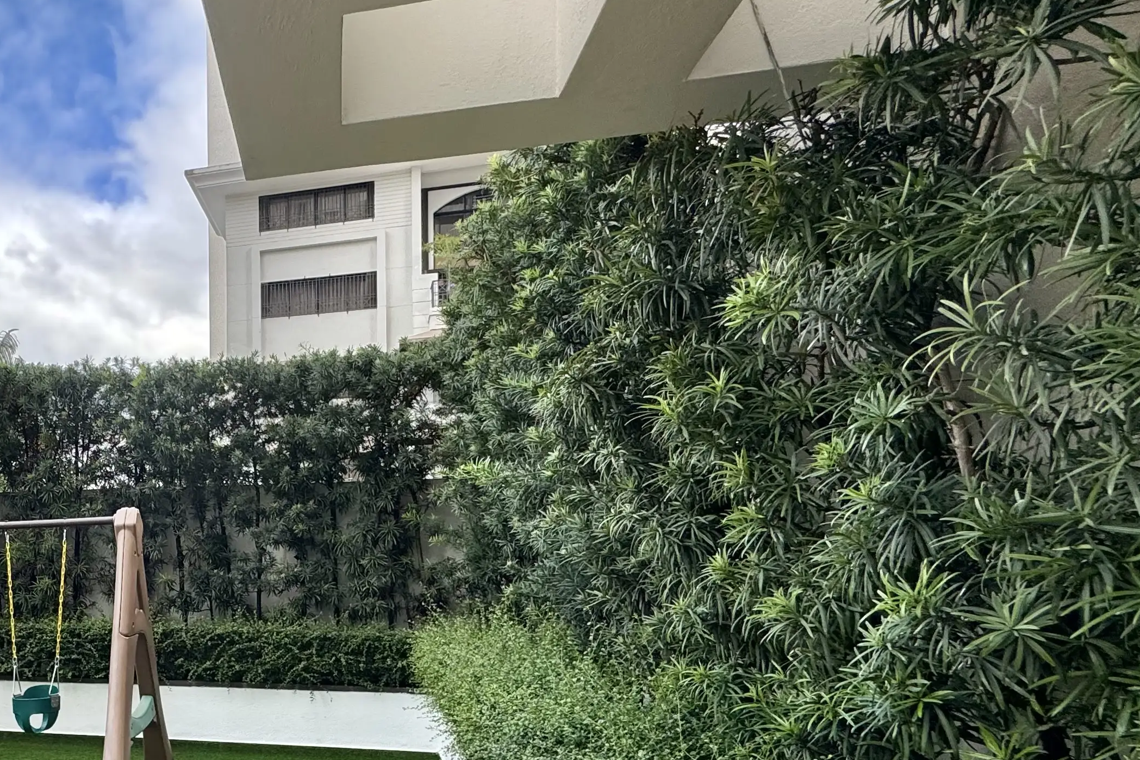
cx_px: 89
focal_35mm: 28
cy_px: 546
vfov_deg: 45.2
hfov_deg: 55.6
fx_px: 887
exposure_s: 1/381
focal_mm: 2.22
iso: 40
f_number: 2.2
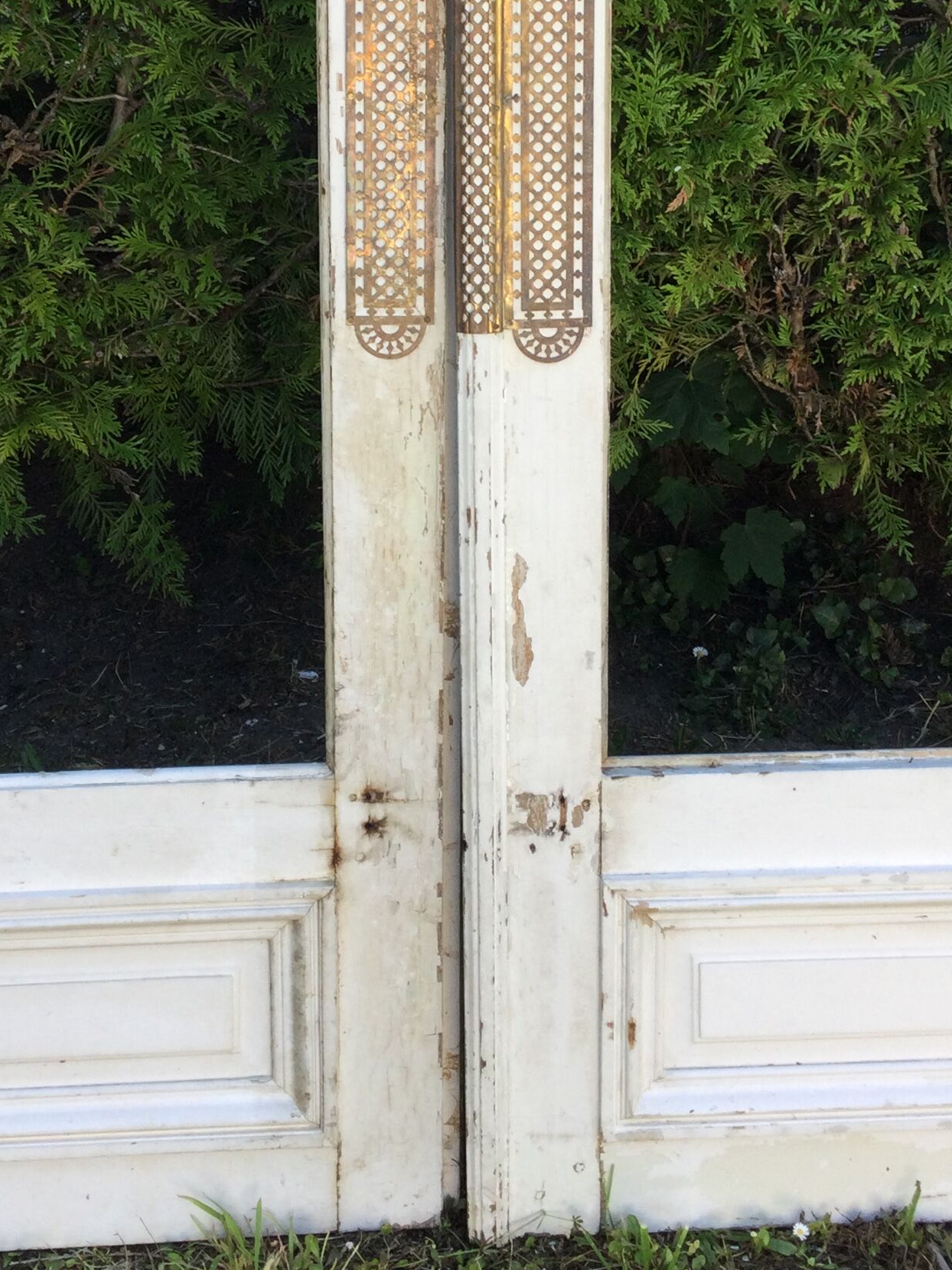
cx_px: 400
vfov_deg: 31.3
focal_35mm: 61
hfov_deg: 24.0
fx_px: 2237
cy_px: 354
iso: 25
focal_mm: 3.3
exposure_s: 1/100
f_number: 2.4
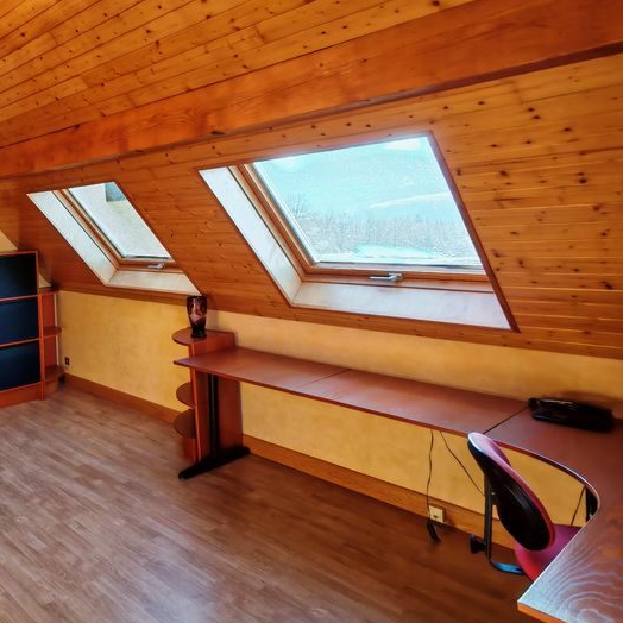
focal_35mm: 27
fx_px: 550
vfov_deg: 58.4
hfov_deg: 51.9
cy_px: 238
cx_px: 59
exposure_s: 1/50
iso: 80
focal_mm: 1.96
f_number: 2.2
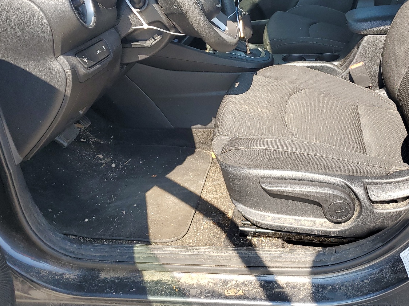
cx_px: 254
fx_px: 437
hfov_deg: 49.7
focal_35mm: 37
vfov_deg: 38.3
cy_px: 107
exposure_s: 1/588
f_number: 1.5
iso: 50
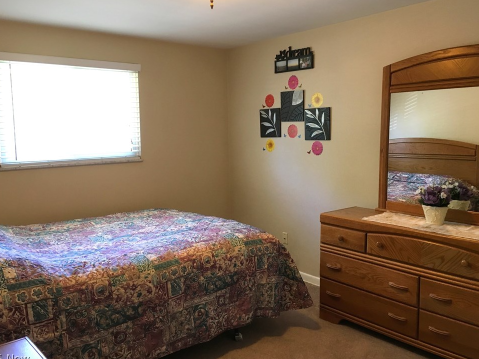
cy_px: 174
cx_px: 234
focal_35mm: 31
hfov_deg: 58.4
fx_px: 429
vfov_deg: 45.4
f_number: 2.2
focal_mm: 4.15
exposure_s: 1/30
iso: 80
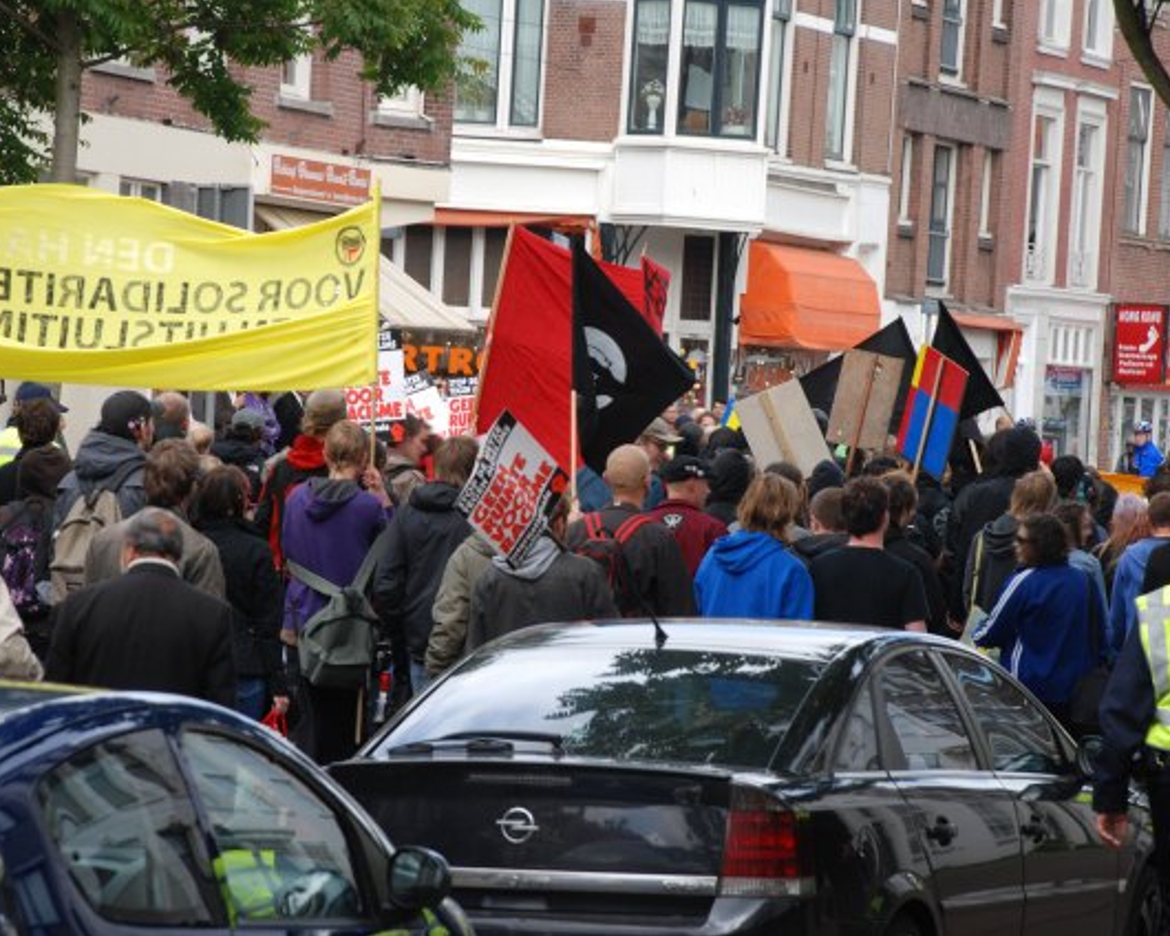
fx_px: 5595
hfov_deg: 11.9
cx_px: 570
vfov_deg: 9.6
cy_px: 466
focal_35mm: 162
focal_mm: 95
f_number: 5.6
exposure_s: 1/160
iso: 200
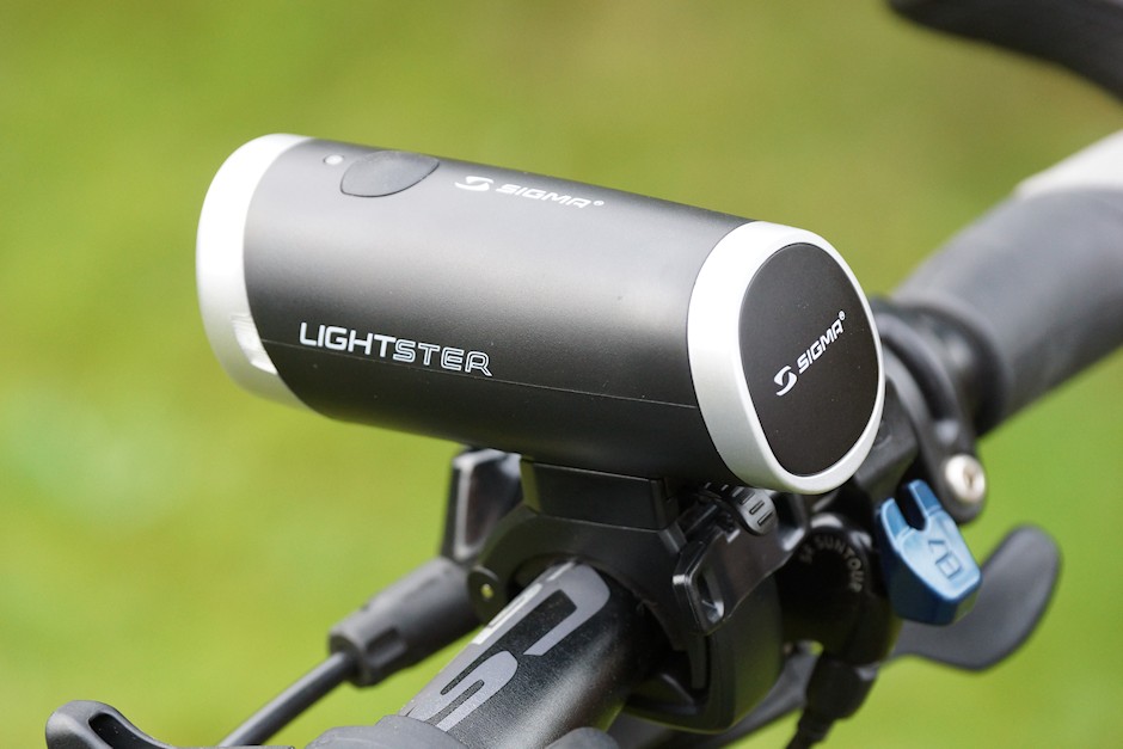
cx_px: 562
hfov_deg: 10.2
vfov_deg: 6.8
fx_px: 6317
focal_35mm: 202
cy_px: 374
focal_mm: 135
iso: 800
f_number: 5.6
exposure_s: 1/125
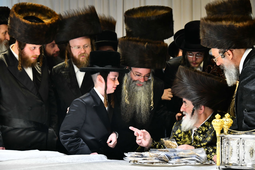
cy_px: 85
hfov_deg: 19.5
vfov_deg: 13.0
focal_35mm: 105
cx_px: 128
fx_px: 744
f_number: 5.6
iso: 2000
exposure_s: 1/125
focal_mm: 105
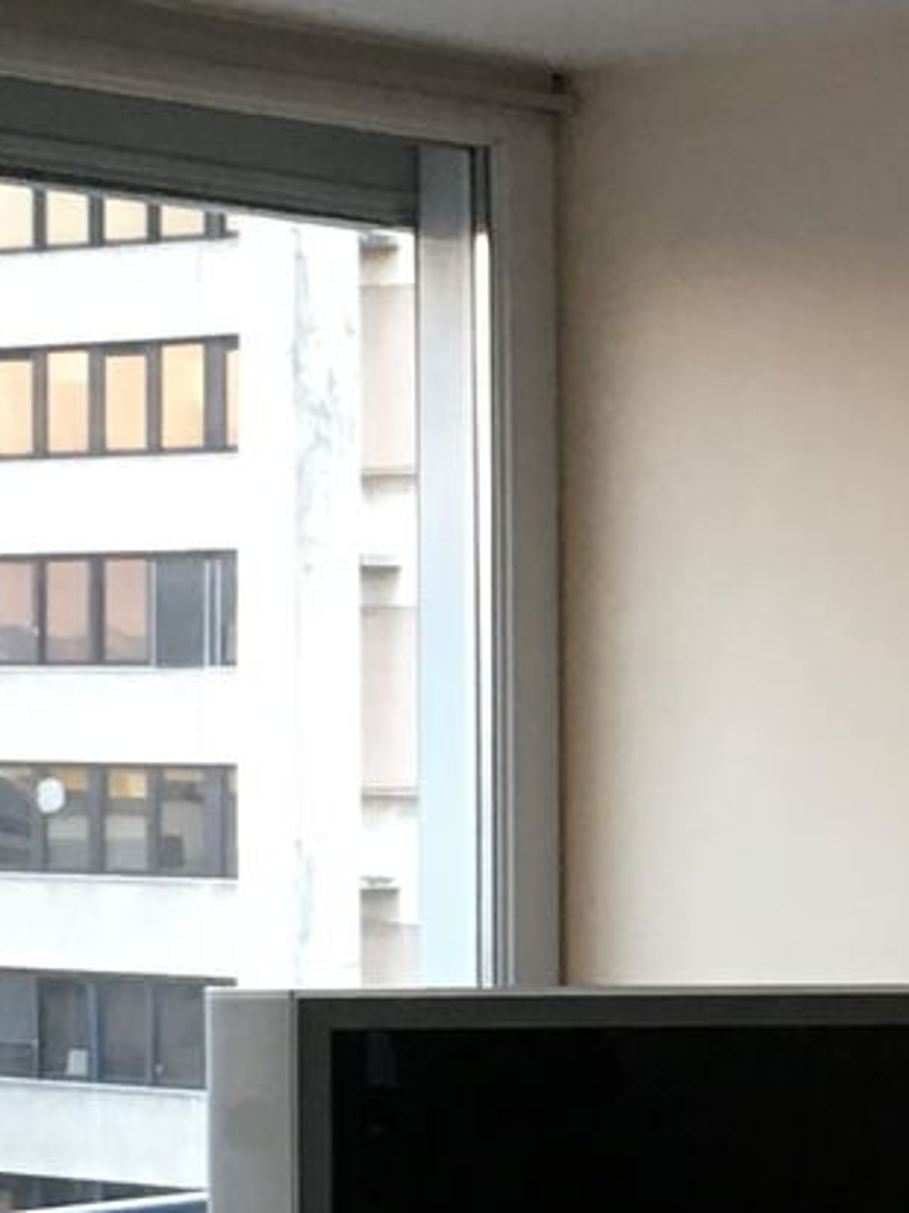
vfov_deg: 13.1
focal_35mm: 150
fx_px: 5252
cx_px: 1344
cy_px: 855
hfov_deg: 9.6
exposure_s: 1/33
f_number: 2.2
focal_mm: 4.15
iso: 100
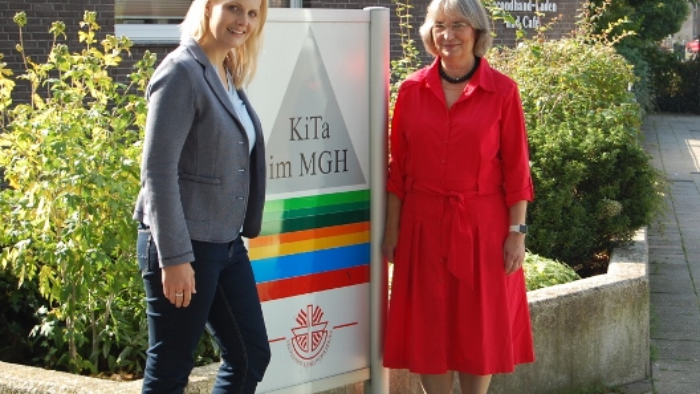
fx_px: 1763
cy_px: 167
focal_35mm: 95
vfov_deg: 12.7
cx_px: 387
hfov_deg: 22.4
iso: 200
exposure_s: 1/160
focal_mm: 50
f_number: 6.3
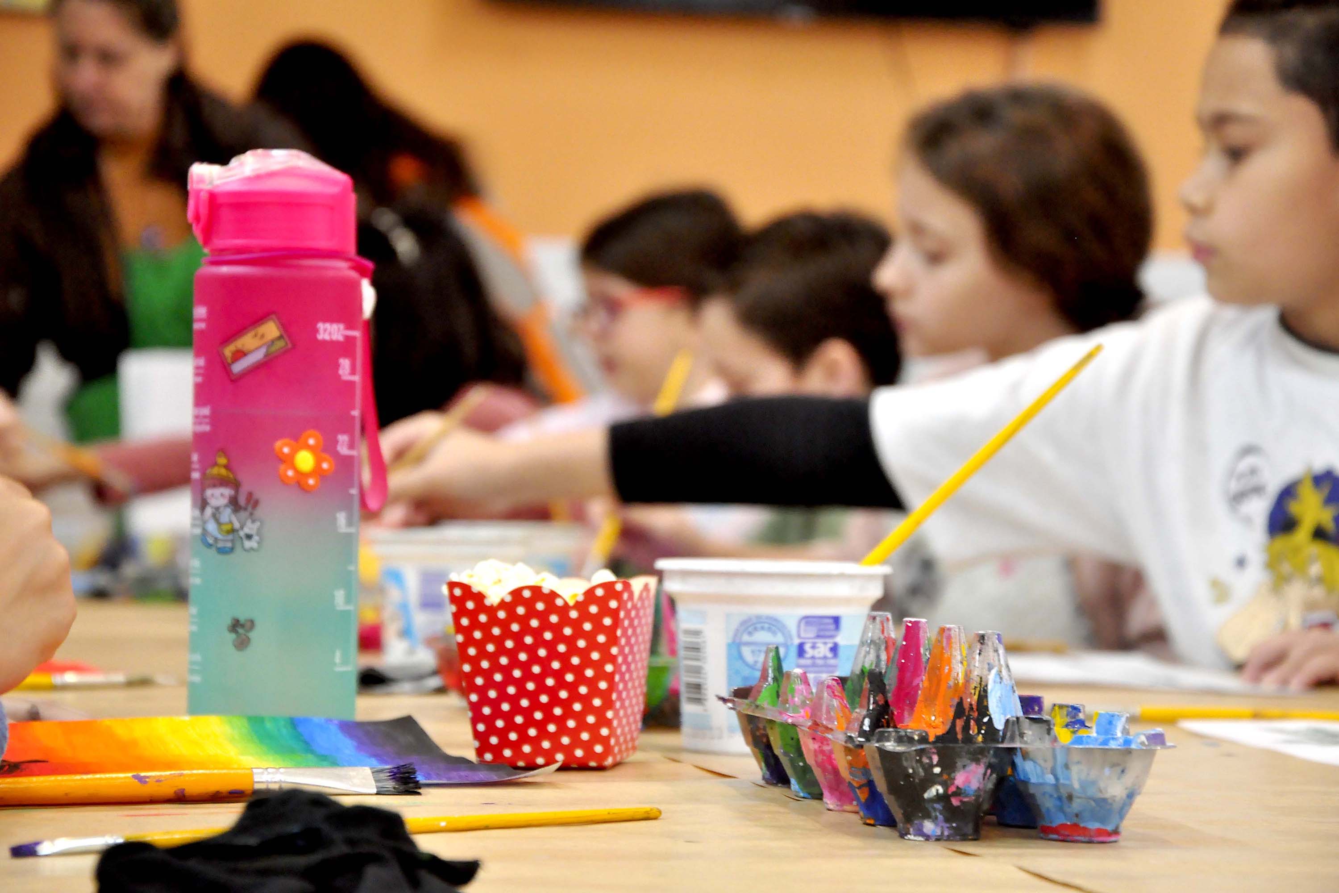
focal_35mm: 112
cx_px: 670
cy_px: 446
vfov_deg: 12.2
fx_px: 4184
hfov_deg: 18.2
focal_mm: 75
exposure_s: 1/40
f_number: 5.3
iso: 1600
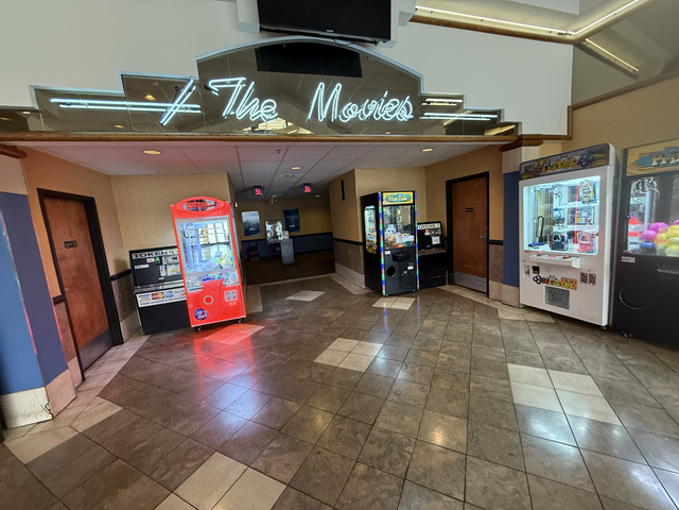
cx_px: 340
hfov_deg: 102.1
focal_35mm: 14
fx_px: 275
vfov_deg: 85.7
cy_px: 255
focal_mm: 2.22
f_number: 2.2
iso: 400
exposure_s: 1/57
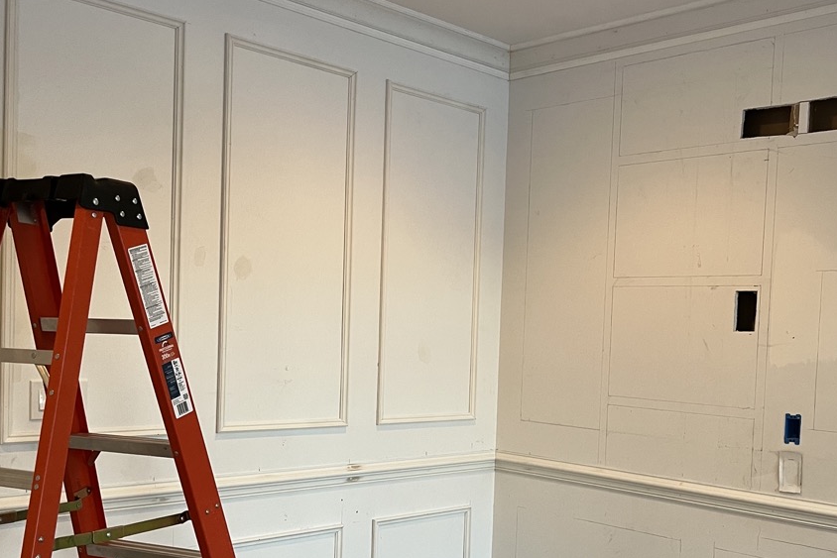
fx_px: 953
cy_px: 379
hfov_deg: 46.9
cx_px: 533
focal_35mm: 41
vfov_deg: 32.3
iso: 100
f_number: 1.6
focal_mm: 5.1
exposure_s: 1/60
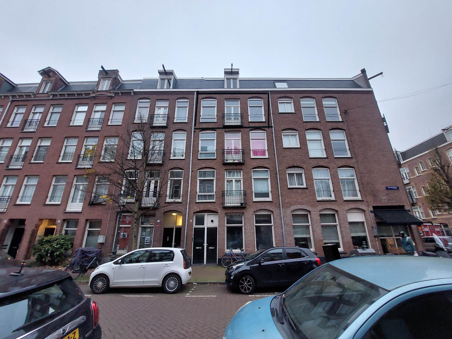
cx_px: 226
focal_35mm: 13
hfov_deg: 106.2
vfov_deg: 89.9
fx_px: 170
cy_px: 170
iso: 125
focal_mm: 1.7
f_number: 2.2
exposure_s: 1/50
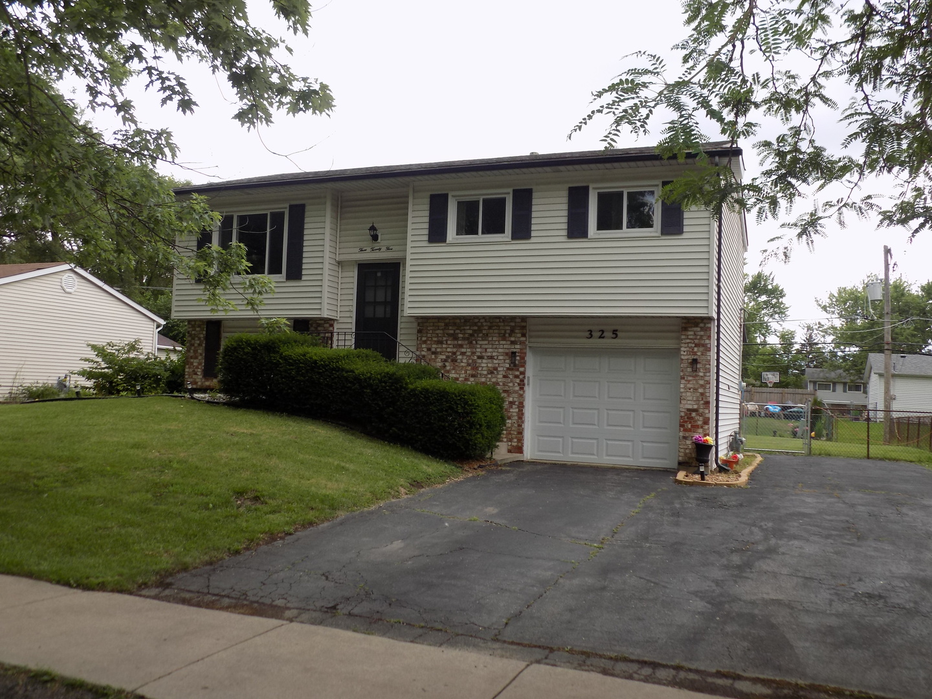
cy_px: 350
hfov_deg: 60.0
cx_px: 466
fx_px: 808
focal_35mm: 30
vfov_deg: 46.8
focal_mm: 5.3
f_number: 3.3
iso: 80
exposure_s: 1/250
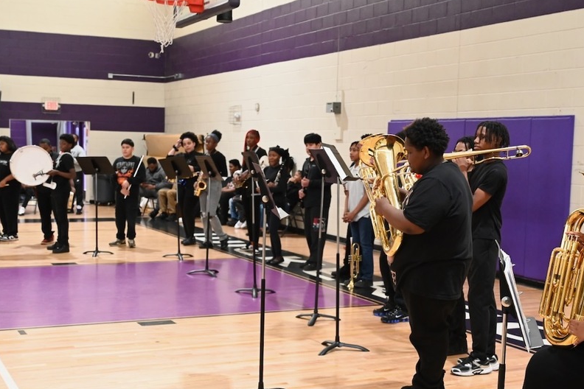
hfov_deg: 37.5
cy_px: 243
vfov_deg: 25.4
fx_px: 860
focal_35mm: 53
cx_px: 304
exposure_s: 1/200
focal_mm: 41
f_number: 5
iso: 5000
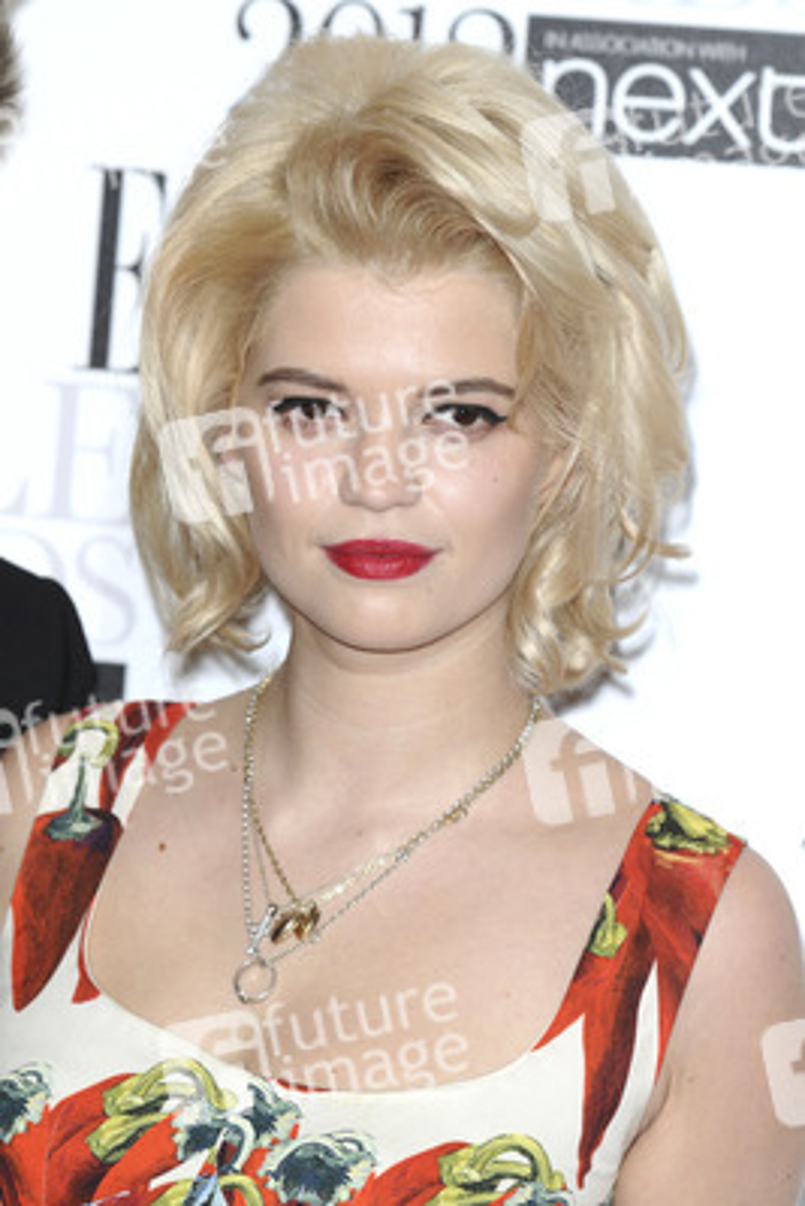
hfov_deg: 5.2
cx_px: 402
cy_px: 603
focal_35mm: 262
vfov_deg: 7.8
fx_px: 8796
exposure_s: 1/200
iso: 320
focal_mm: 175
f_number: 5
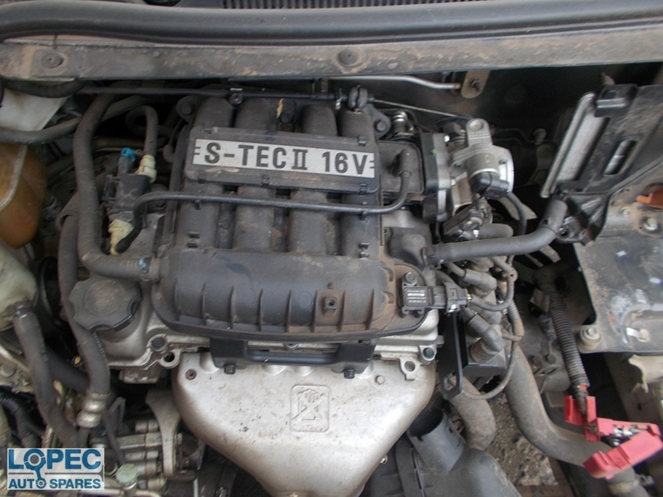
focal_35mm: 26
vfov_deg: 53.1
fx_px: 498
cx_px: 332
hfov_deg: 67.3
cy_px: 248
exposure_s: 1/50
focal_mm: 4.6
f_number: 3.2
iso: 80
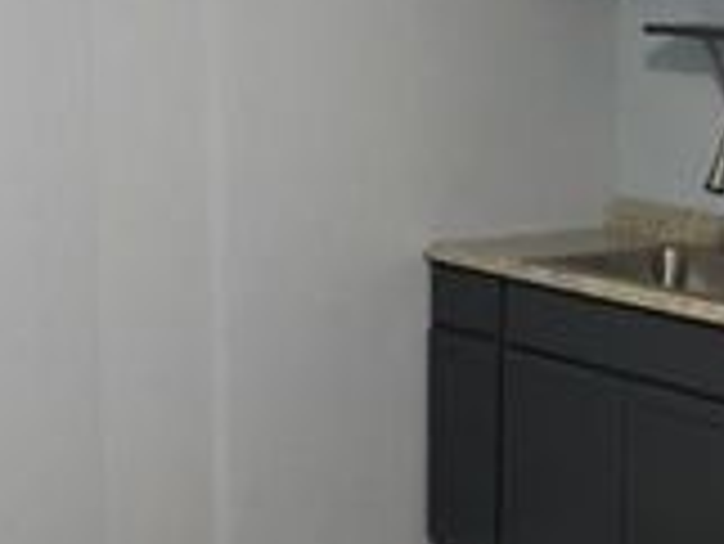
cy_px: 308
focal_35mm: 90
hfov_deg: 21.4
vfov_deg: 16.4
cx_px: 612
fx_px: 1884
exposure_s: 1/10
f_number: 2.2
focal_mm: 4.15
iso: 100
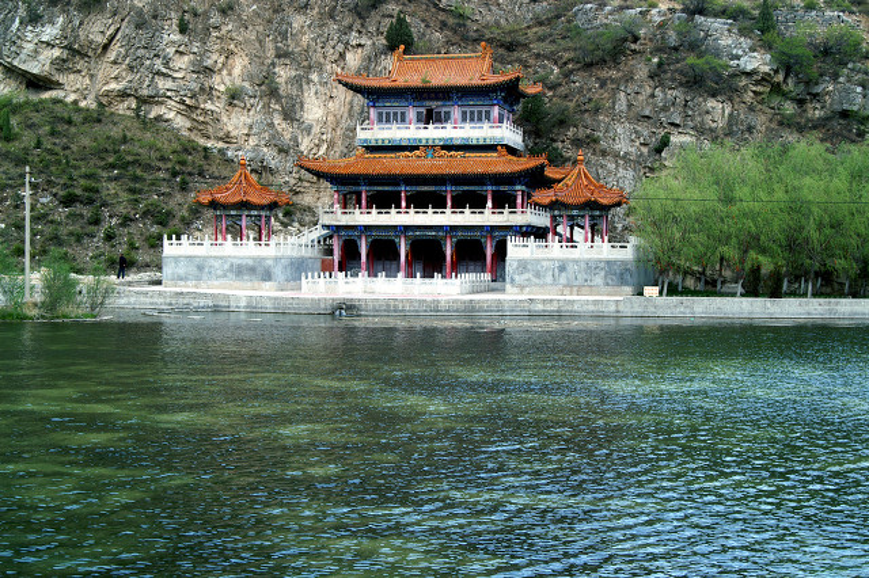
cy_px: 289
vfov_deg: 22.6
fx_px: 1448
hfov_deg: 33.4
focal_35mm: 60
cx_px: 434
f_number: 6.3
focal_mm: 40
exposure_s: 1/80
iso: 100
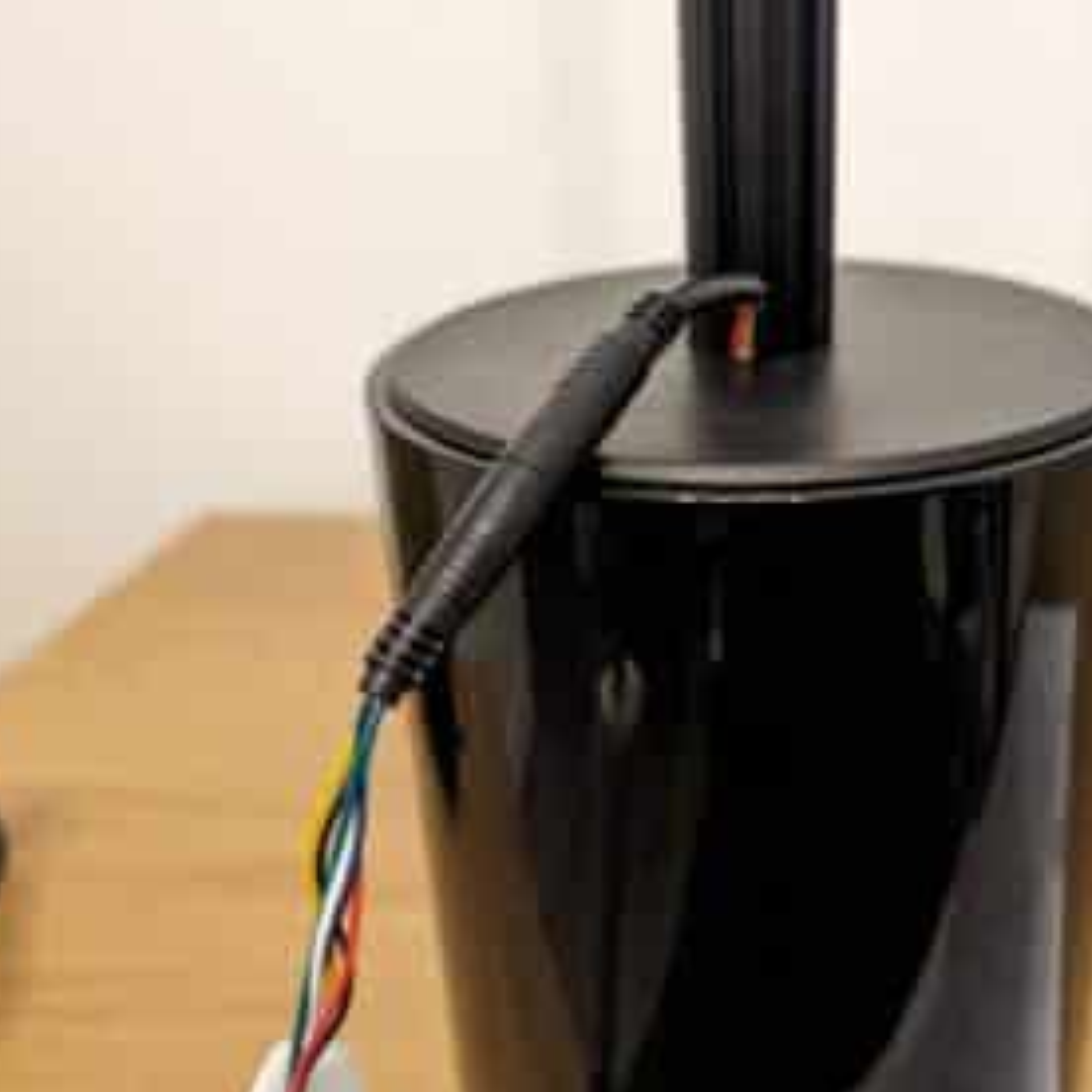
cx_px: 677
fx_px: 1071
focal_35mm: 30
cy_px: 546
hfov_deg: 53.5
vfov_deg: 54.0
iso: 412
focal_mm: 6.9
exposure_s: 1/50
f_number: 1.68
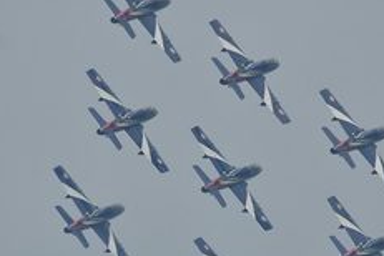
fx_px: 20788
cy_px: 143
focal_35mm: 1949
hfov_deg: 1.1
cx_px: 224
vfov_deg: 0.7
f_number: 9
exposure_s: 1/1600
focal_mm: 500
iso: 500
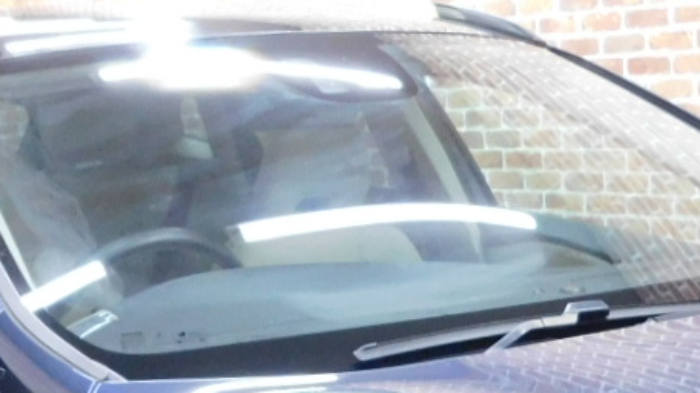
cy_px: 741
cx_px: 545
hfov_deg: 23.9
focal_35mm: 88
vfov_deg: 12.4
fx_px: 1633
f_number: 3
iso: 400
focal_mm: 4
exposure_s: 1/15
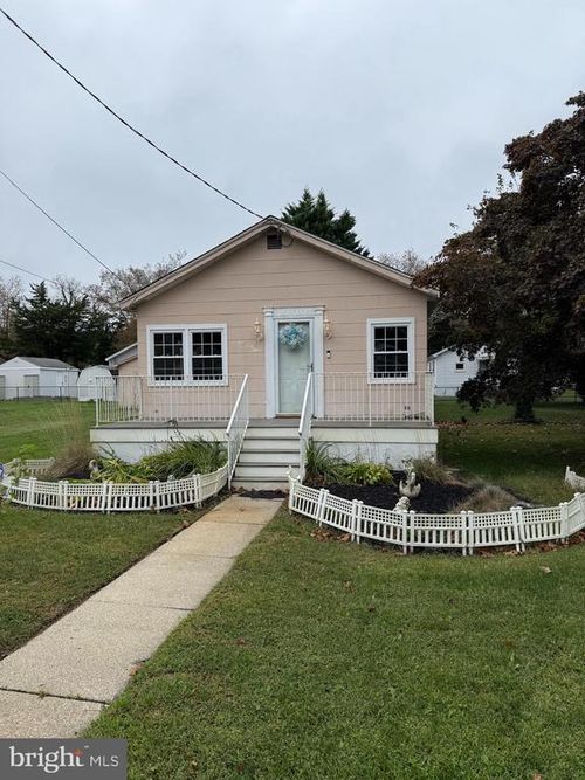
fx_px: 541
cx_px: 292
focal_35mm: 24
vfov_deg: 71.6
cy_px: 390
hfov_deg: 56.8
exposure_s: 1/2445
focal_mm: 6.76
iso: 80
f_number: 1.78
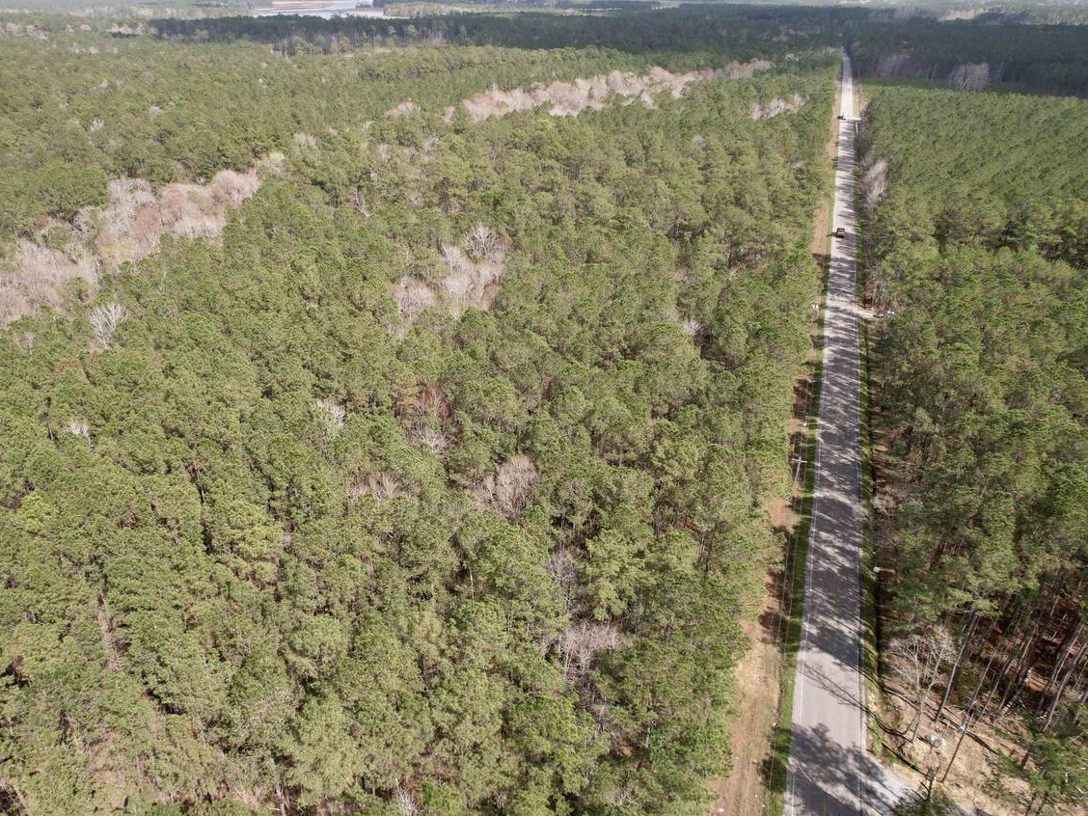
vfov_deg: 56.8
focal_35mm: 24
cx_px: 483
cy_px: 406
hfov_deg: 71.4
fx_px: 754
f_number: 2.8
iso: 100
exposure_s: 1/1250
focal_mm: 8.38
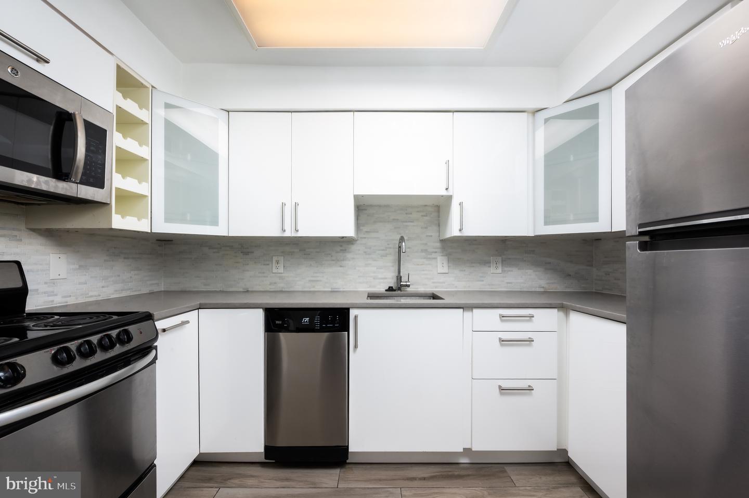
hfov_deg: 104.3
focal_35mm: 14
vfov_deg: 81.1
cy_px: 249
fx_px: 291
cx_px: 374
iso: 800
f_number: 14
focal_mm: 14
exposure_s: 1/160
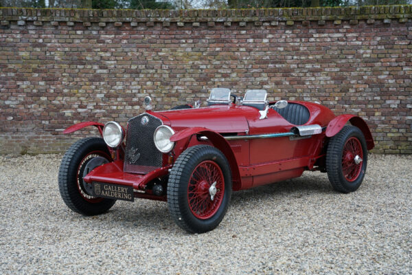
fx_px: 734
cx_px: 206
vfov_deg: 21.2
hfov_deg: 31.4
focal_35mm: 64
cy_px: 138
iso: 640
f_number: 5.6
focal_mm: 64.1
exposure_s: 1/80
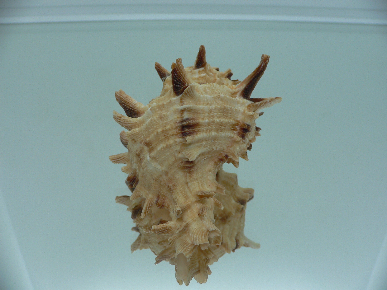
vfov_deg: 40.7
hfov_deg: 52.6
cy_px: 145
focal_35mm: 35
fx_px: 391
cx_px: 194
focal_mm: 4.6
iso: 80
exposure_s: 1/60
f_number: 2.8
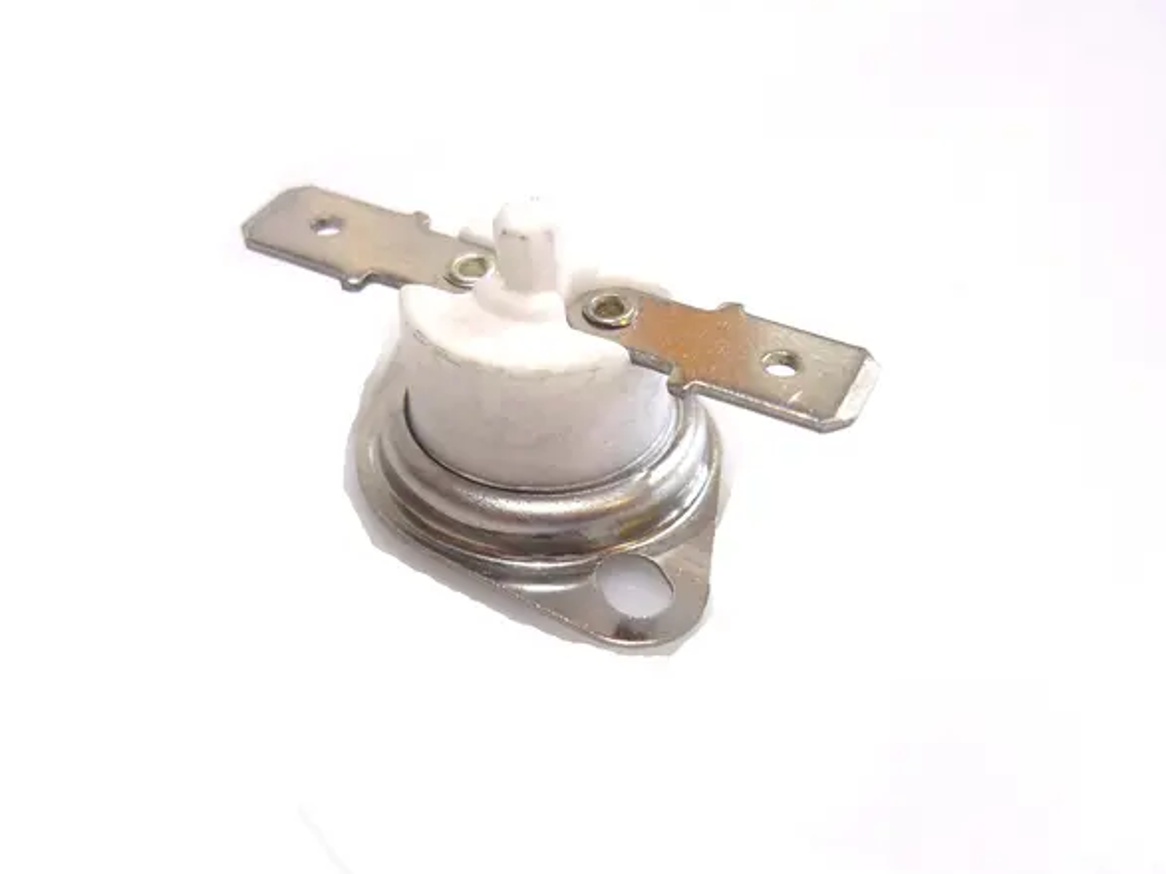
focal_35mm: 36
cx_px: 572
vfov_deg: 39.6
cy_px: 425
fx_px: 1212
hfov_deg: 51.4
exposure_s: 1/50
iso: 80
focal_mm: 5.5
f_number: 2.8
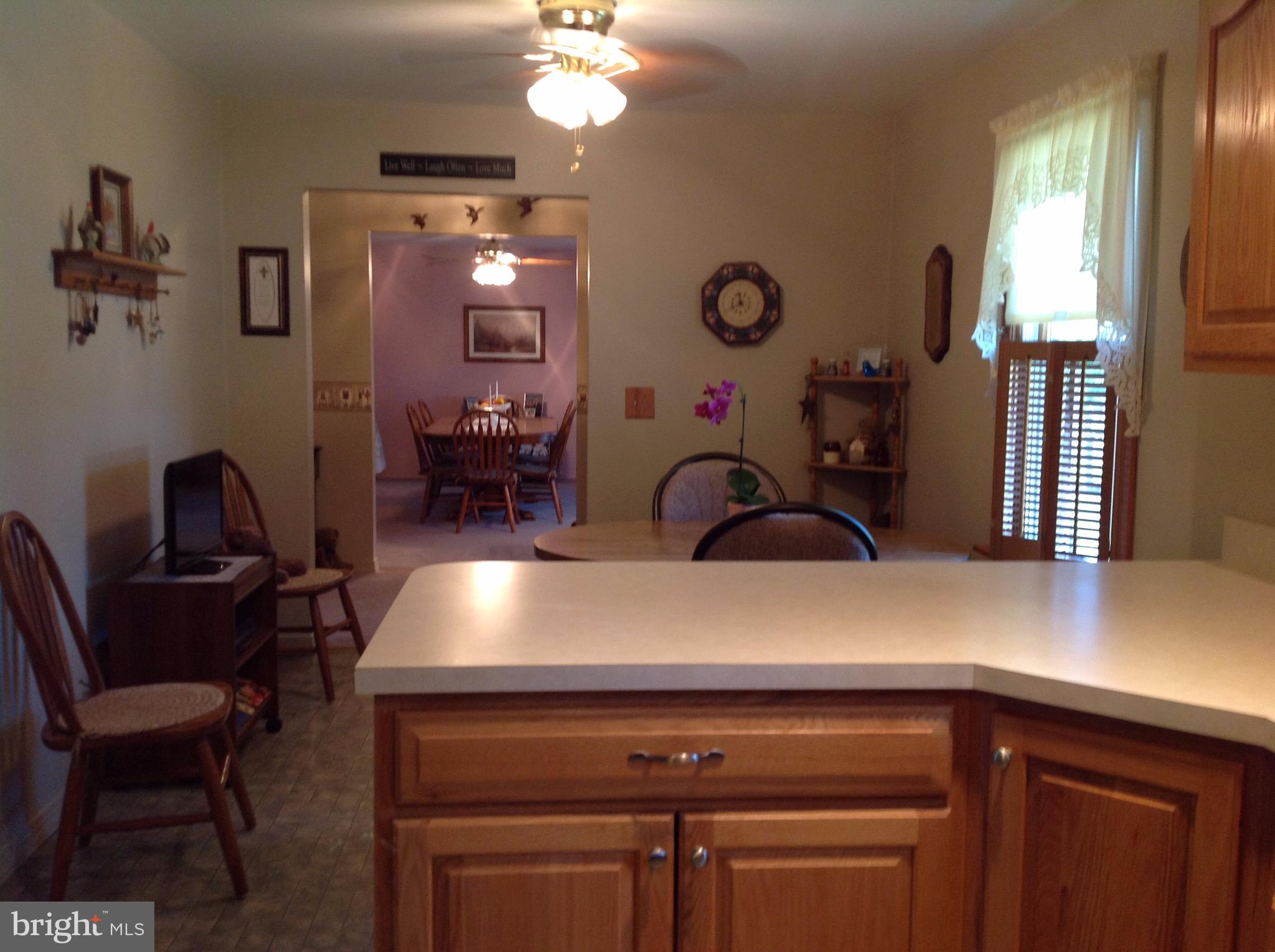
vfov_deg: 40.6
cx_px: 638
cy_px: 476
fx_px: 1287
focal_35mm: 35
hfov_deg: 52.7
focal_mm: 4.28
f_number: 2.4
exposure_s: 1/15
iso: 100
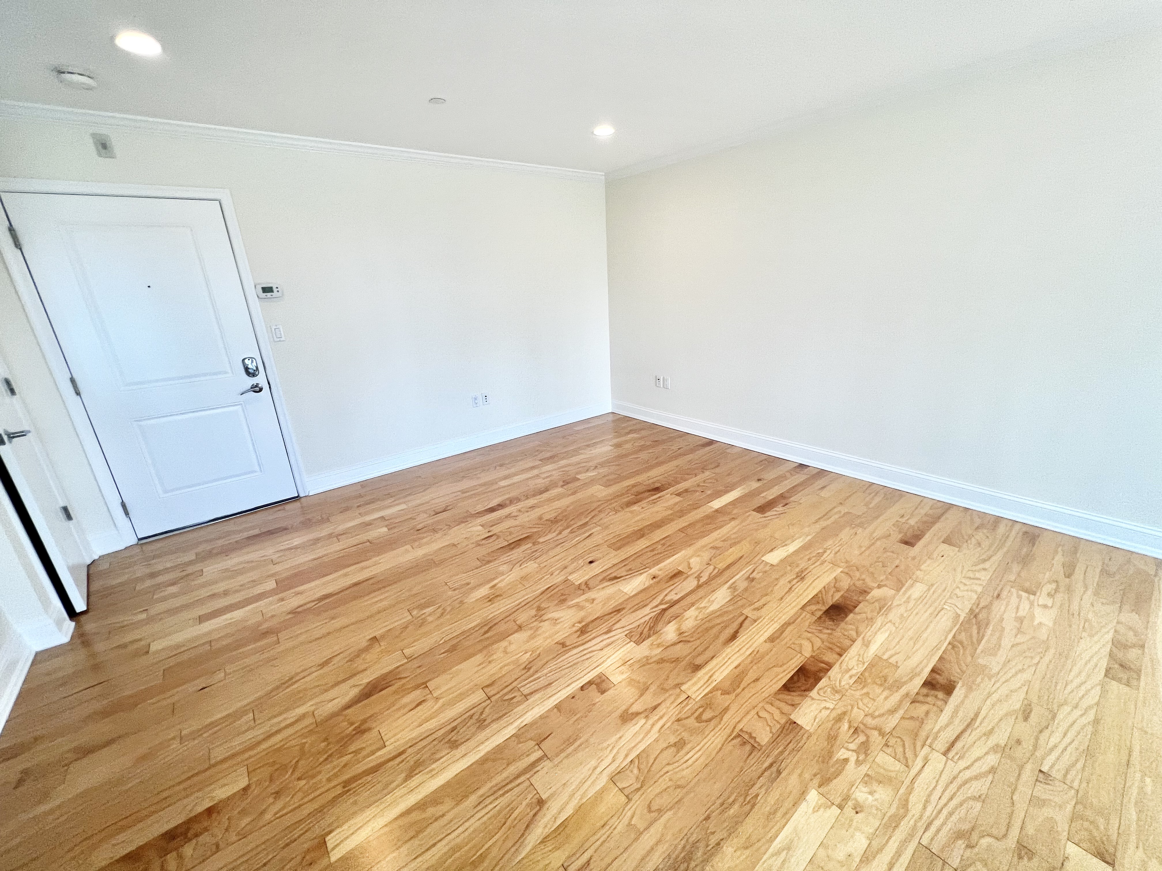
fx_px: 436
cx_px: 581
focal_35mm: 13
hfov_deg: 106.2
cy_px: 436
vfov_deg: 89.9
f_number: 1.8
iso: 50
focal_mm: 1.57
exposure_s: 1/120
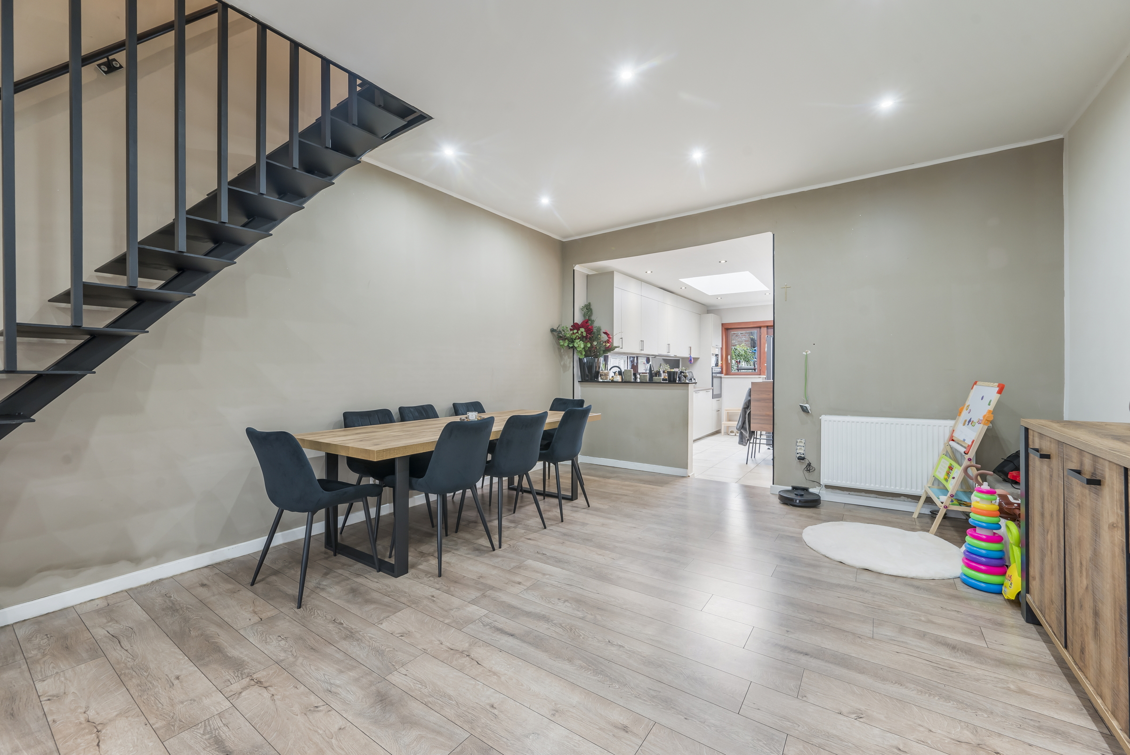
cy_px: 378
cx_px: 565
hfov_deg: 104.2
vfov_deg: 81.3
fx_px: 440
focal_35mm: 14
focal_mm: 14
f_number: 8
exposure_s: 1/4
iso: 250
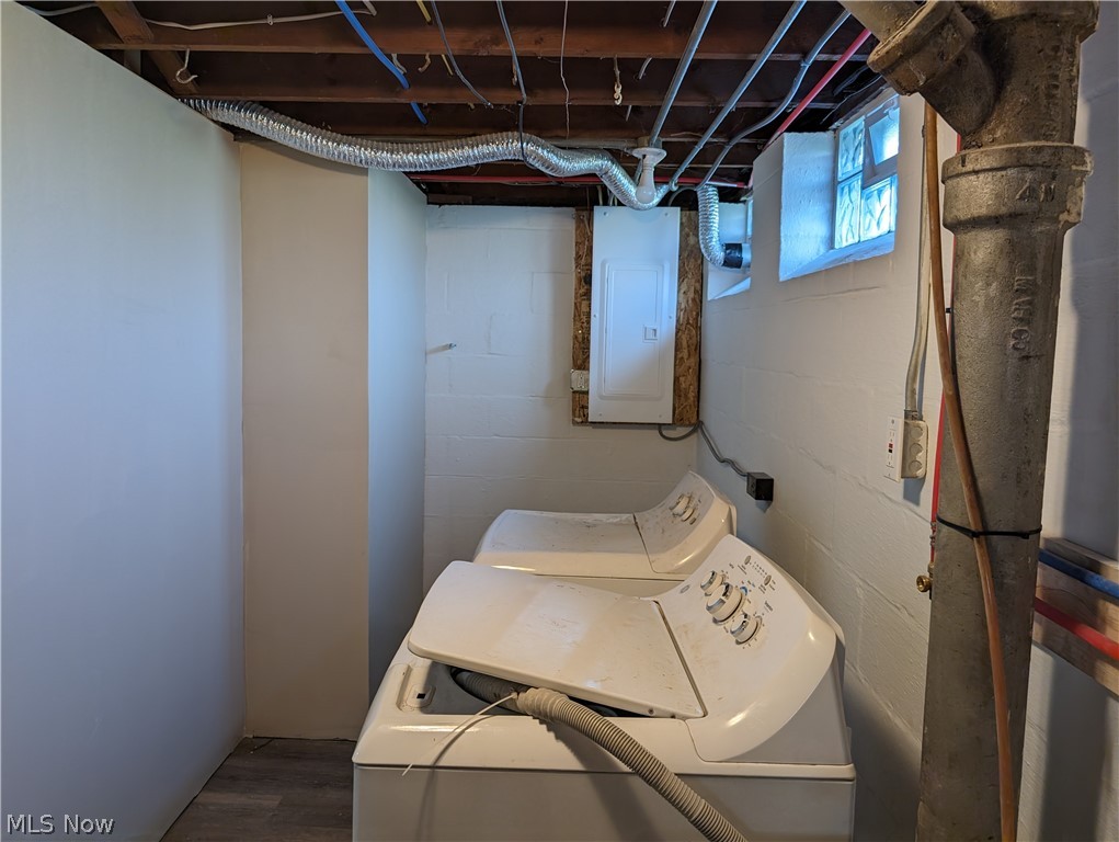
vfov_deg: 56.9
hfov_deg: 71.5
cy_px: 421
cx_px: 560
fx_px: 777
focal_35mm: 24
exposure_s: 1/60
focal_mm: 6.9
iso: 72
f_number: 1.68
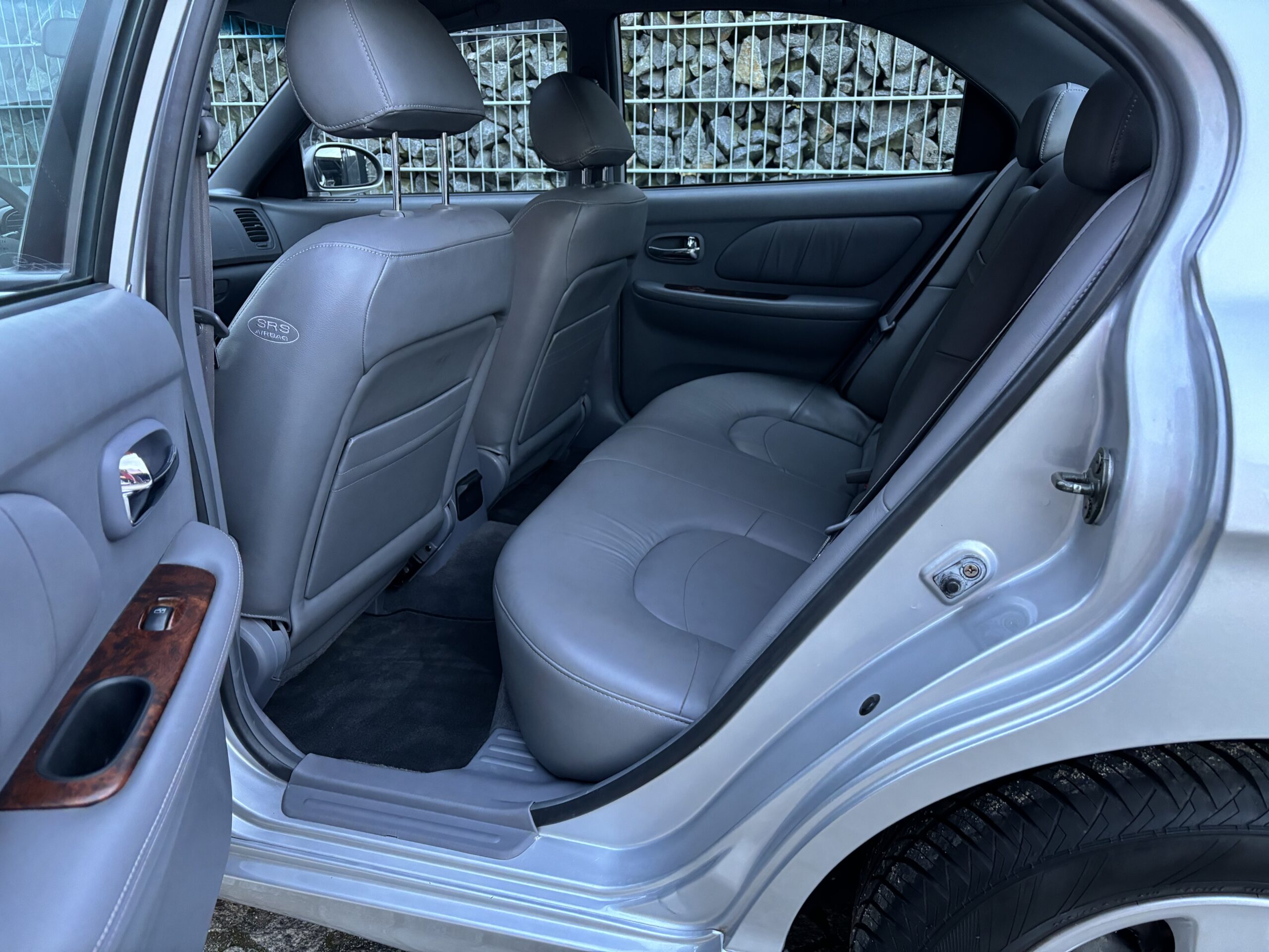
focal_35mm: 26
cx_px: 634
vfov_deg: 53.1
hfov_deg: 67.3
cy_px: 476
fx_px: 953
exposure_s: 1/60
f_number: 1.6
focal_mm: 5.96
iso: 400
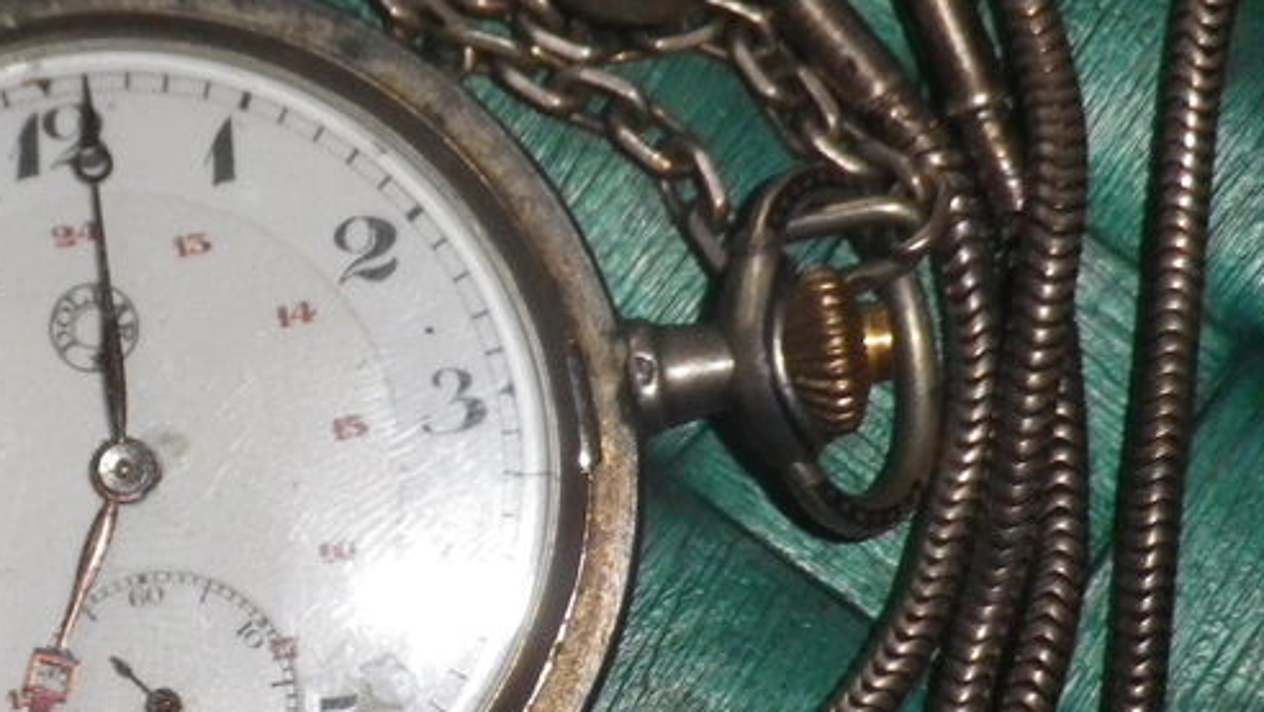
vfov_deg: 6.9
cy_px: 440
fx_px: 5867
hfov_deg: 12.2
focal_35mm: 175
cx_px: 200
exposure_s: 1/80
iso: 400
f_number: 9.6
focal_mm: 14.1
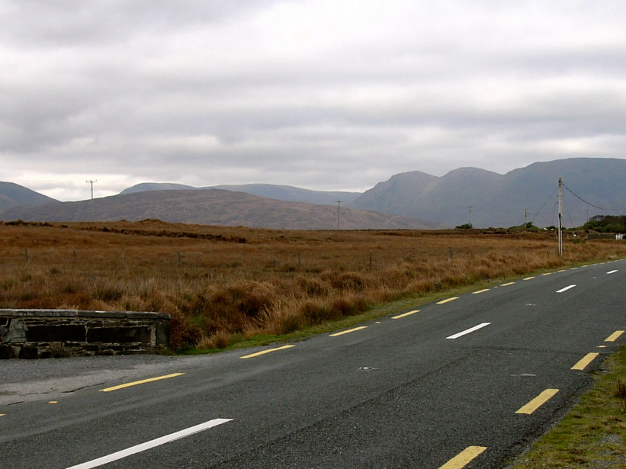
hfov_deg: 30.2
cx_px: 364
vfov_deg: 22.9
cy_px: 275
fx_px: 1157
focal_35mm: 64
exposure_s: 1/200
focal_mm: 6.4
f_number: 4
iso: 50
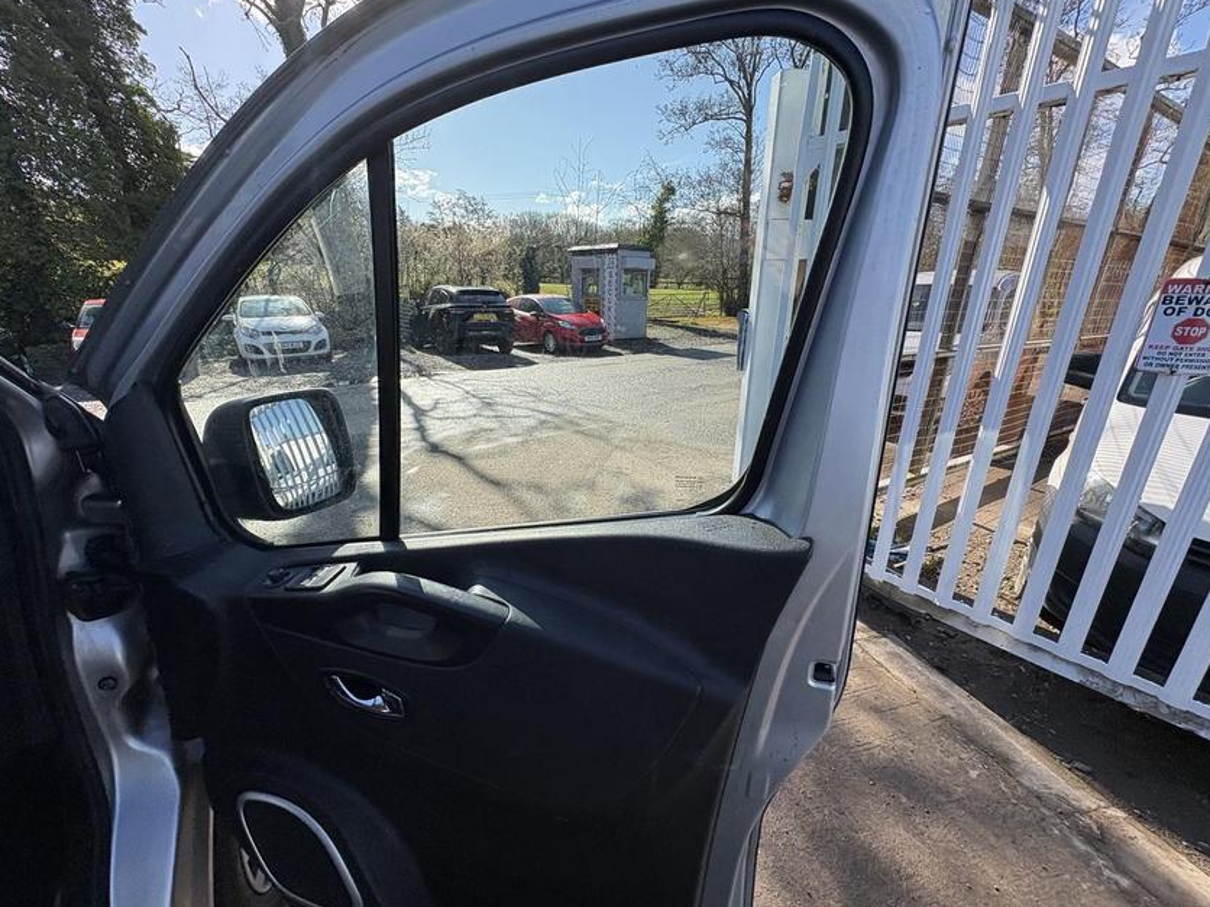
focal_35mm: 15
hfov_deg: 98.2
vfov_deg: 81.7
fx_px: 524
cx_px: 592
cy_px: 469
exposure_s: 1/707
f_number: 2.2
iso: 40
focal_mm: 2.22
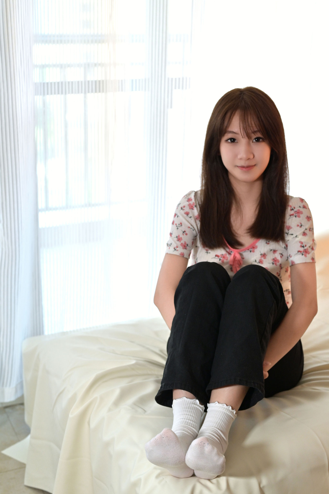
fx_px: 768
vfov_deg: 35.6
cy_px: 236
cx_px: 181
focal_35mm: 56
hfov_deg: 24.2
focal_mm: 50
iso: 900
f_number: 4
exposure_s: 1/100
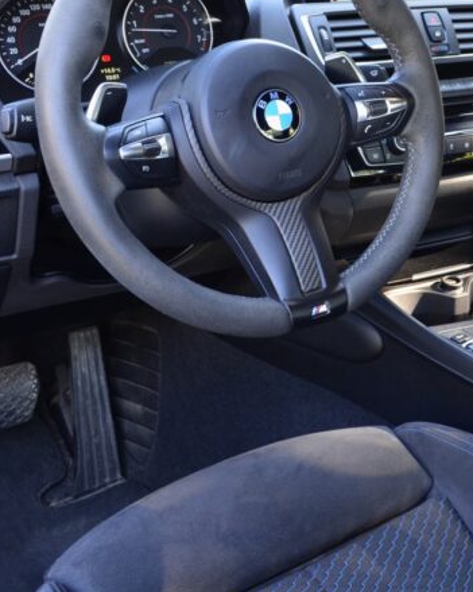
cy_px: 156
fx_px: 1033
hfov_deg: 24.3
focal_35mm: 59
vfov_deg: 31.5
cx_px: 504
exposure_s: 1/20
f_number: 8
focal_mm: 18
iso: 400
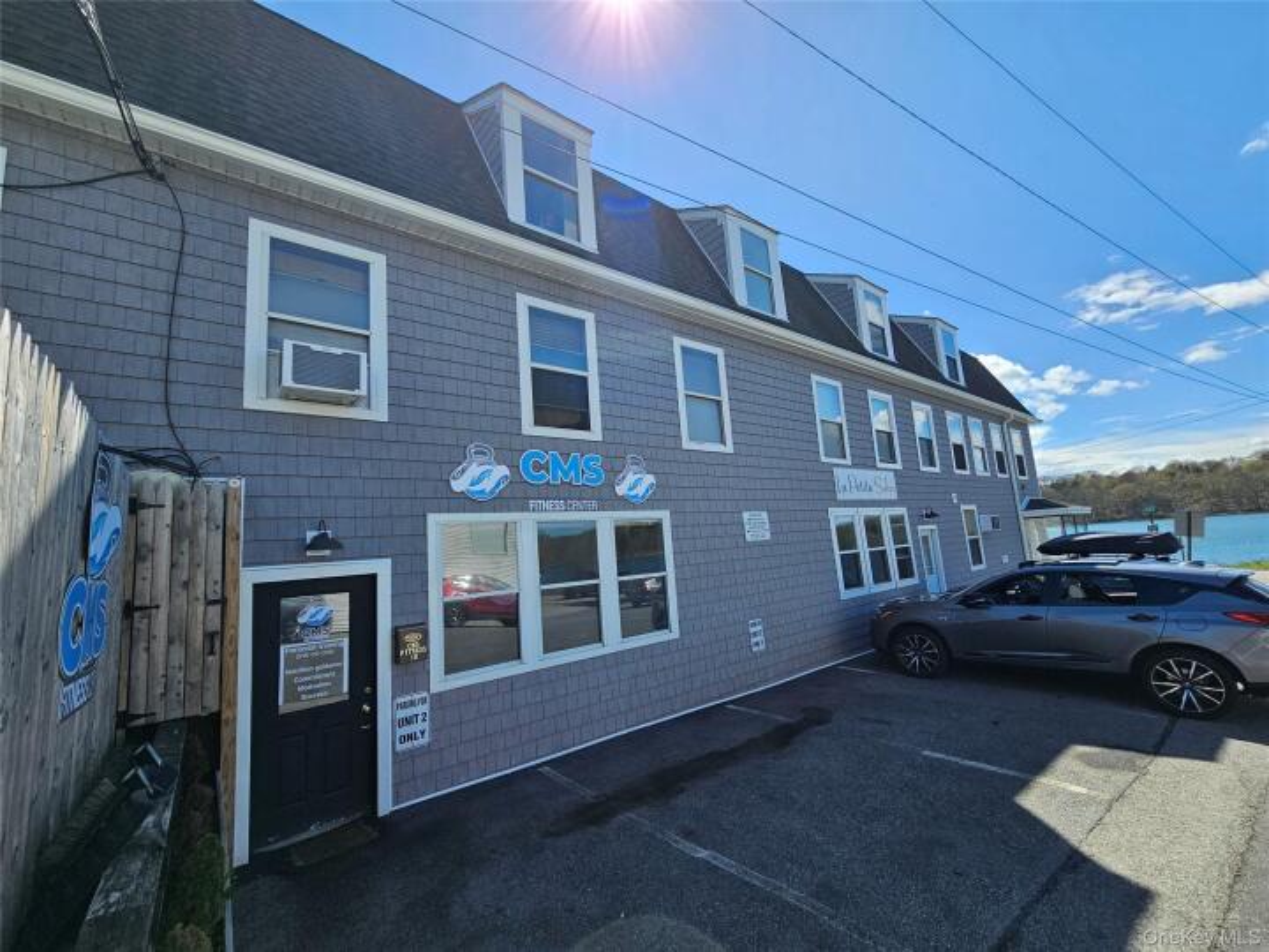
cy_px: 476
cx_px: 634
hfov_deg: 106.2
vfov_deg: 89.9
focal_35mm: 13
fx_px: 477
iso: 50
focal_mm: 2.2
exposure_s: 1/1593
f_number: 2.2
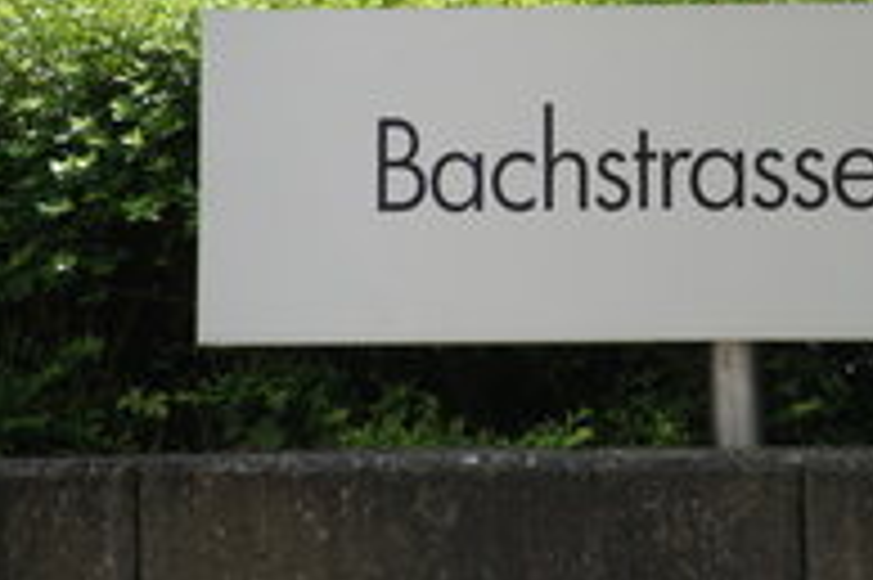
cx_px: 801
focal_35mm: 774
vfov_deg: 1.8
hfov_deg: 2.7
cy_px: 74
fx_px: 18753
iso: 250
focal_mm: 250
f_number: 6.3
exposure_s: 1/400
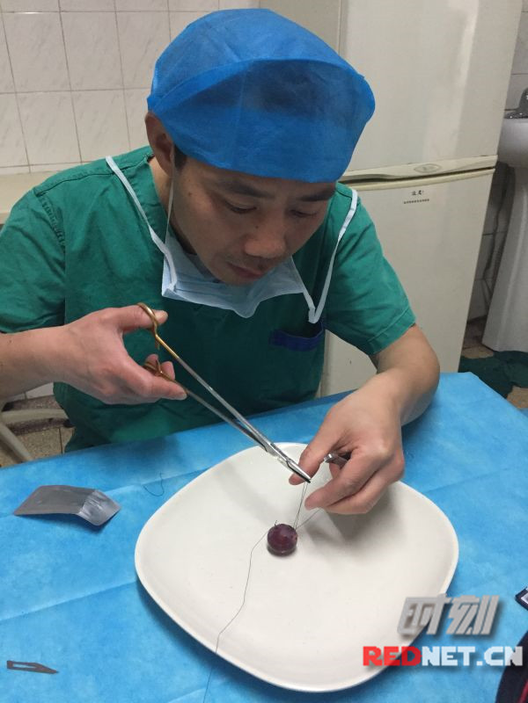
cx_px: 264
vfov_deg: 61.7
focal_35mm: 29
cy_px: 352
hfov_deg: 48.2
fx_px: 590
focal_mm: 4.15
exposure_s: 1/33
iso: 320
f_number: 2.2
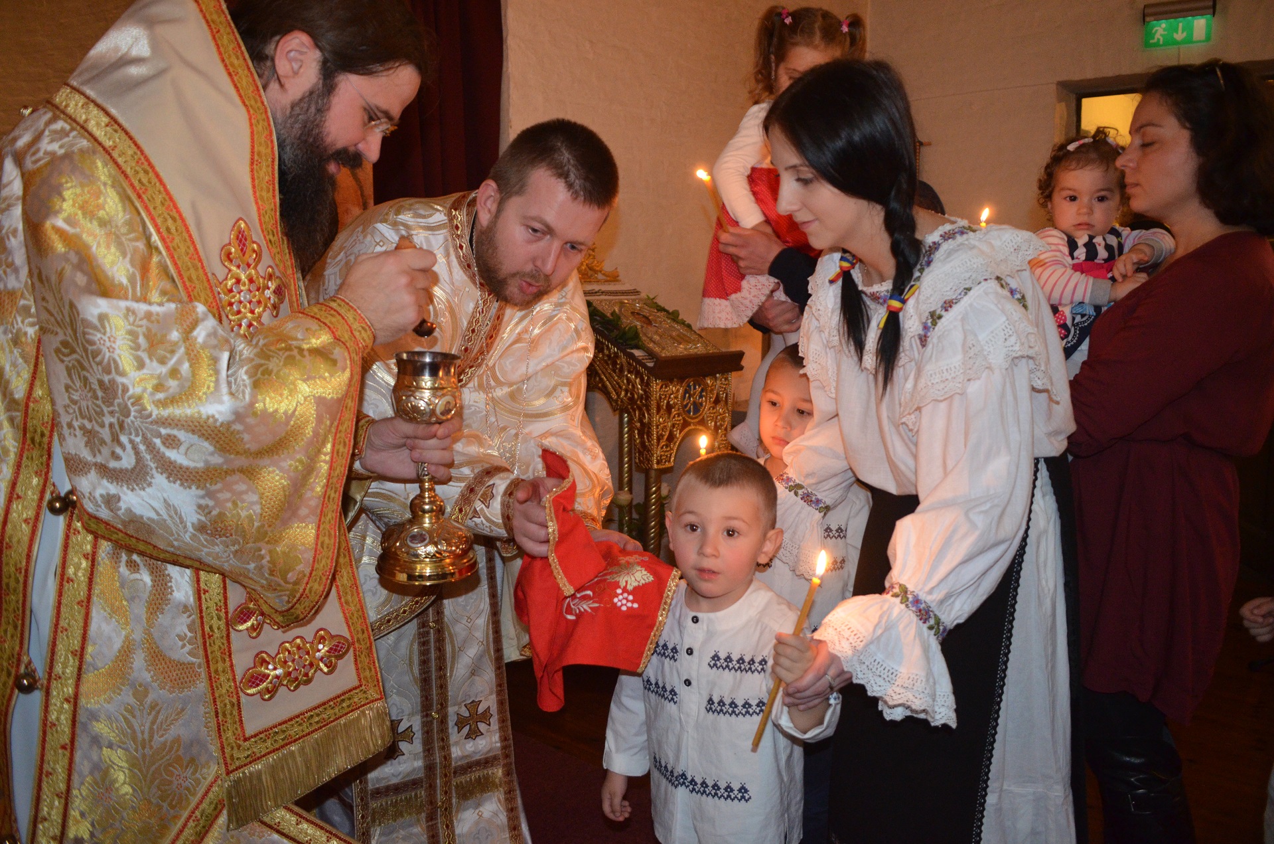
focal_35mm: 27
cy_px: 422
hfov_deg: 67.5
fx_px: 953
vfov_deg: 47.7
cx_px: 637
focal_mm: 18
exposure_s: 1/60
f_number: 2.8
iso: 2000
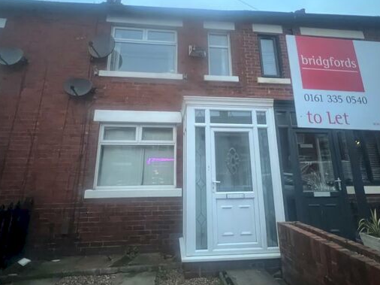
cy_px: 118
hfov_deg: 87.8
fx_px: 198
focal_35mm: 18
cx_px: 193
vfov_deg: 71.0
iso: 2000
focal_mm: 1.57
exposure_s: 1/30
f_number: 1.8
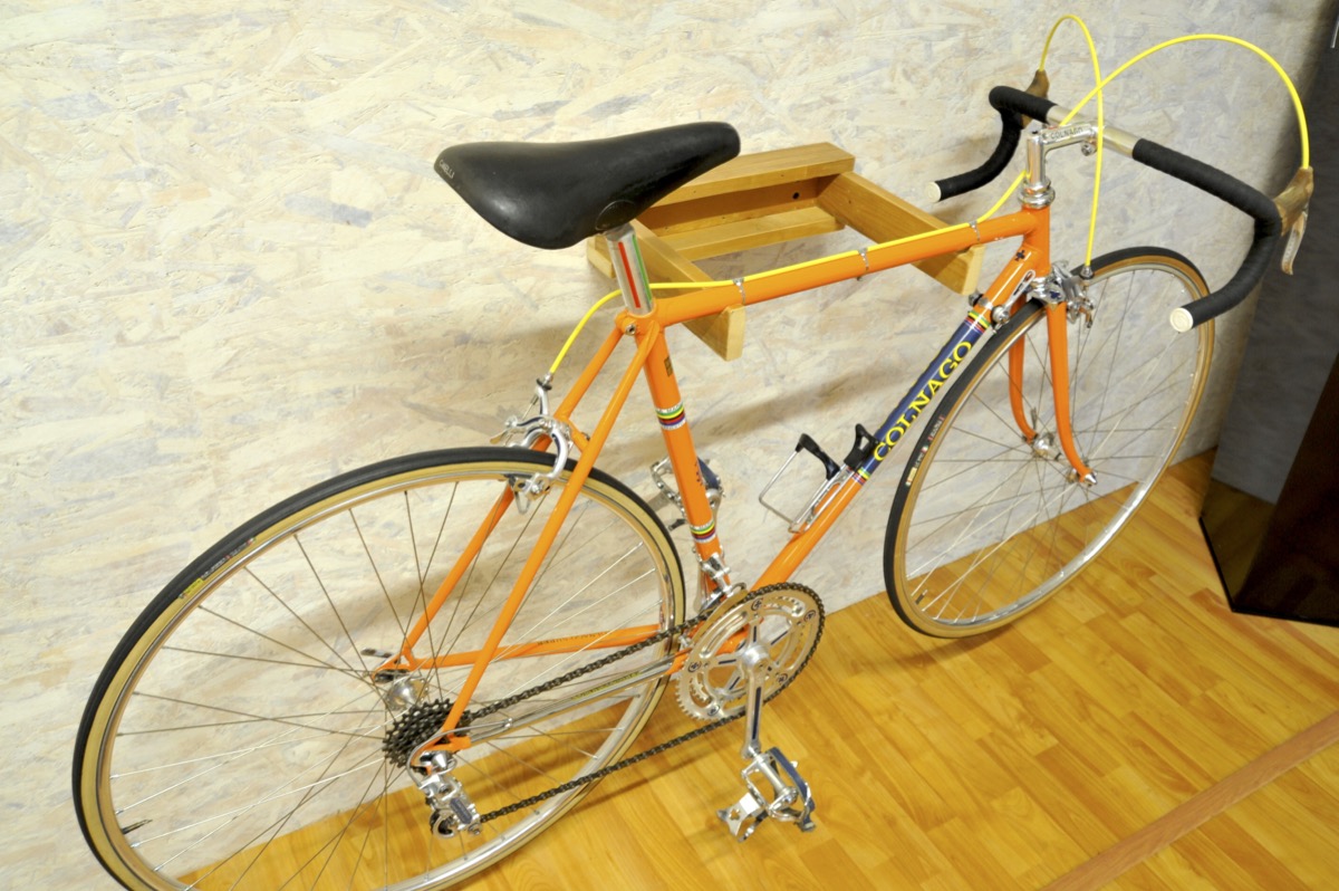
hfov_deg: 65.5
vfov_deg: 46.3
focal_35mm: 28
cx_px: 670
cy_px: 446
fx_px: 1041
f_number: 13
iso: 1250
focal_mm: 28
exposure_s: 1/1.6
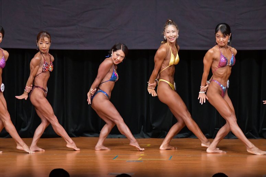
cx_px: 133
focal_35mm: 285
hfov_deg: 7.2
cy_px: 88
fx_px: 2105
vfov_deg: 4.8
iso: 5000
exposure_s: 1/400
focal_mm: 190
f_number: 5.6
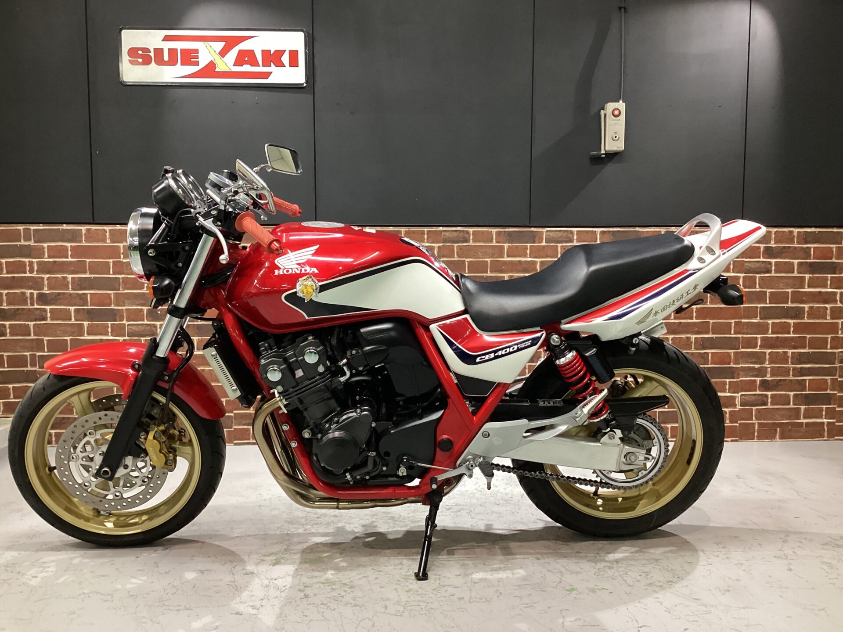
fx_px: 755
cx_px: 422
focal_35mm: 31
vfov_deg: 45.4
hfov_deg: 58.4
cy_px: 316
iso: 250
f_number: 2.4
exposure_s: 1/40
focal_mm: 3.3
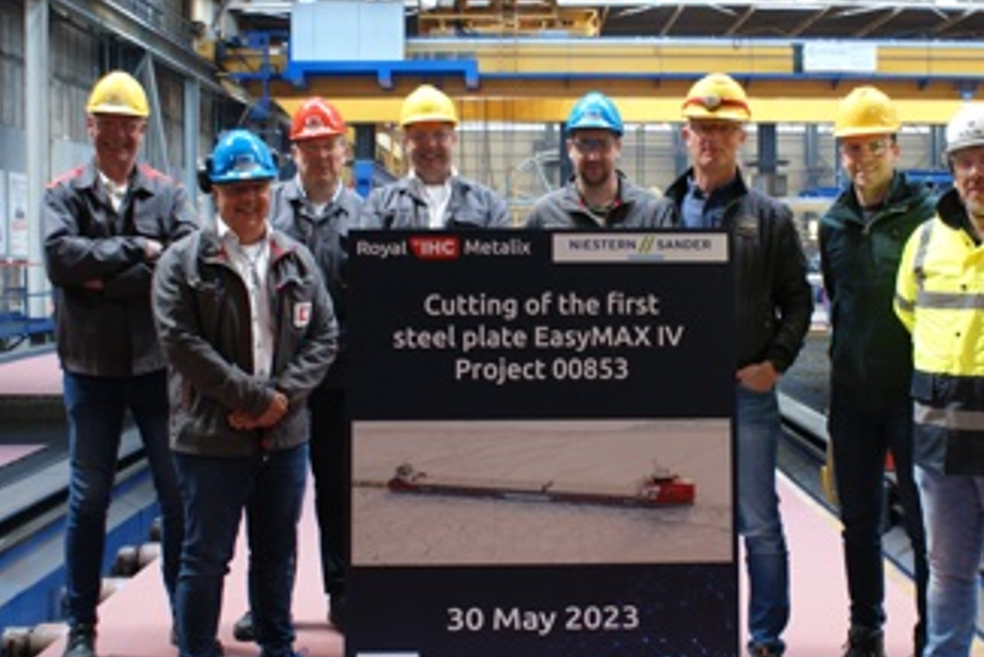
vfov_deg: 25.1
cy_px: 327
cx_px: 612
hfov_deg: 36.7
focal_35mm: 54
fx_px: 1477
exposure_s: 1/15
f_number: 4.5
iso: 400
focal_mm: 26
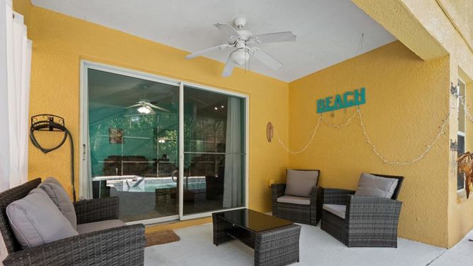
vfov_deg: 66.3
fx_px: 201
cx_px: 227
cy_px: 163
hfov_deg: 99.3
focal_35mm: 16
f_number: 8
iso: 1250
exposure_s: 1/100
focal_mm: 7
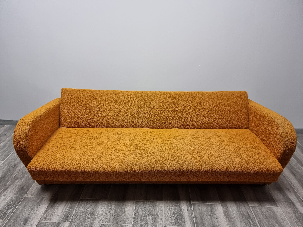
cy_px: 114
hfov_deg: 71.6
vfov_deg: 56.8
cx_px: 152
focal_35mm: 24
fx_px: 210
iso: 160
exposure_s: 1/50
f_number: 1.8
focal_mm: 6.7
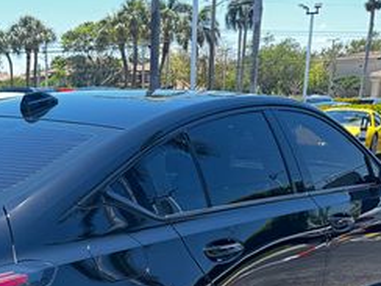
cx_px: 66
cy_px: 295
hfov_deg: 29.9
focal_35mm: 63
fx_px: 693
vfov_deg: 22.3
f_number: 1.78
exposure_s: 1/308
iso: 80
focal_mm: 6.76
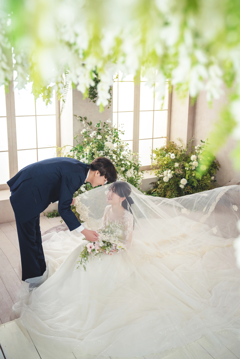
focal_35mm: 39
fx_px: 390
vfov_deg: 49.6
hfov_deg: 34.2
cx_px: 120
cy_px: 180
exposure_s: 1/160
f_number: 3.2
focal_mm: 39
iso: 800
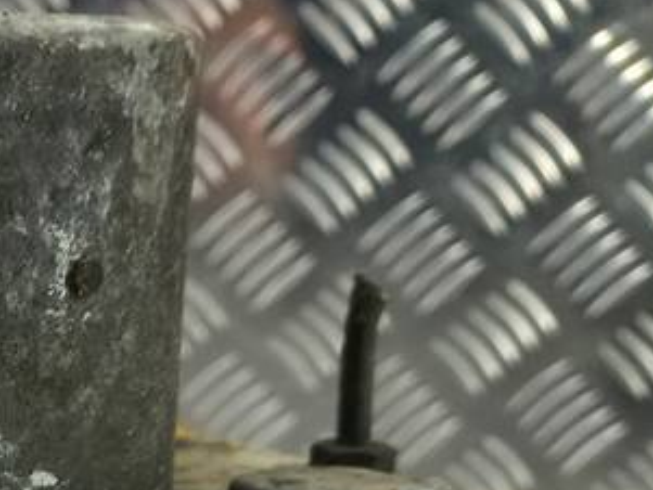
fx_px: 1604
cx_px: -156
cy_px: 683
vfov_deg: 16.2
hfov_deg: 21.2
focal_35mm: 85
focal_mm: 4.6
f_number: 1.8
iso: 80
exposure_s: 1/50
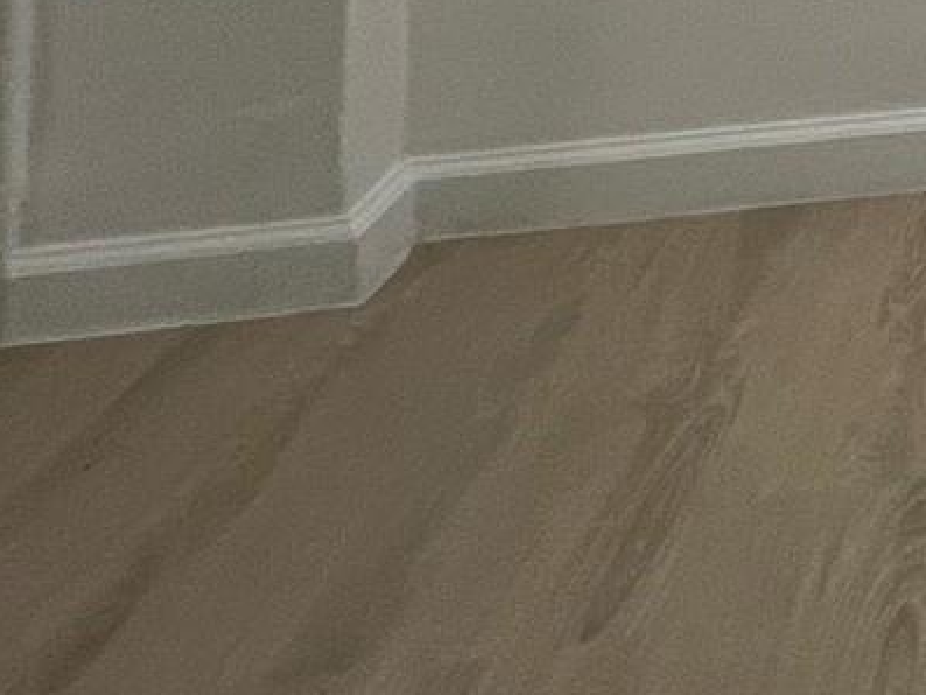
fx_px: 1793
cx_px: 1747
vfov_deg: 16.8
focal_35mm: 67
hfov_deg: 19.7
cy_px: -667
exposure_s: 1/60
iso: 125
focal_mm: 1.57
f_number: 1.8
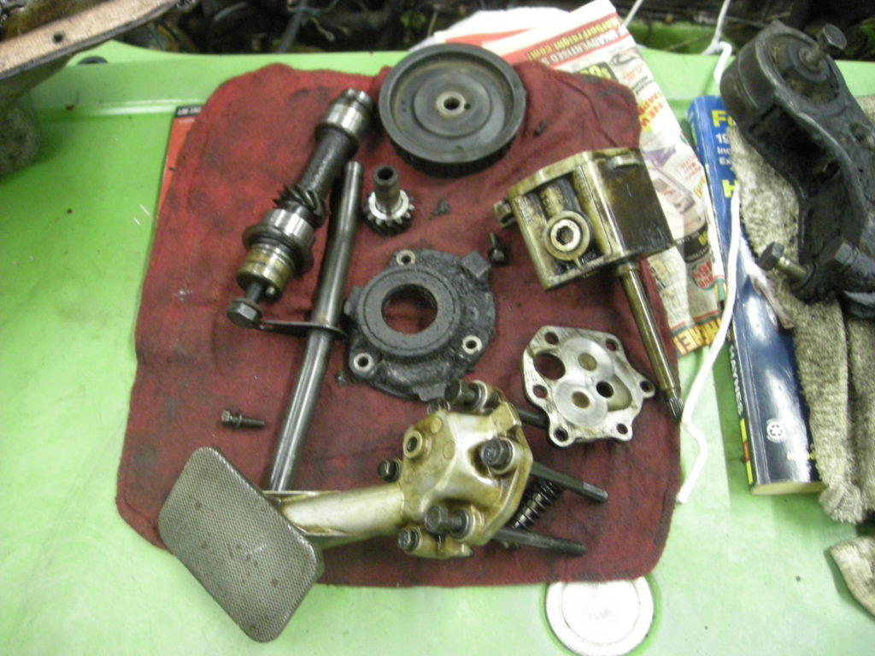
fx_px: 885
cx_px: 438
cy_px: 328
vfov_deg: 40.7
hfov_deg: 52.6
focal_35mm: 35
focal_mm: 5.7
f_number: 2.8
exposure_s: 1/17
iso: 400
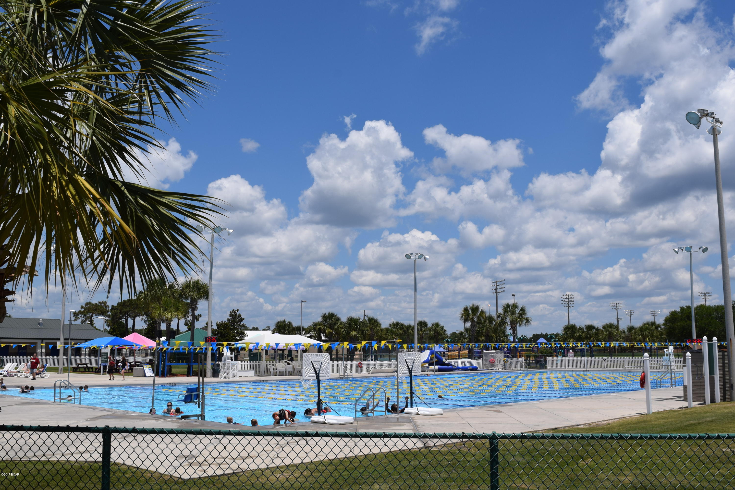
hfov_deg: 51.3
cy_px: 245
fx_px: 766
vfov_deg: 35.5
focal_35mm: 38
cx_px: 368
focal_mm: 25
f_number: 13
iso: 200
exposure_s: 1/640
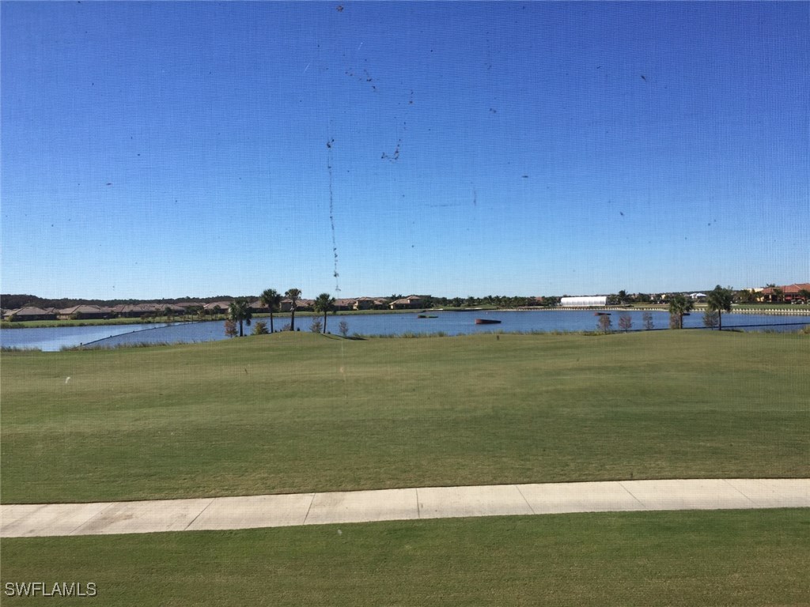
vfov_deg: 48.2
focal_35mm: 29
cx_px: 405
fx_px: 679
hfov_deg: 61.7
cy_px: 304
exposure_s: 1/1412
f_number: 2.2
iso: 32
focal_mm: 4.15
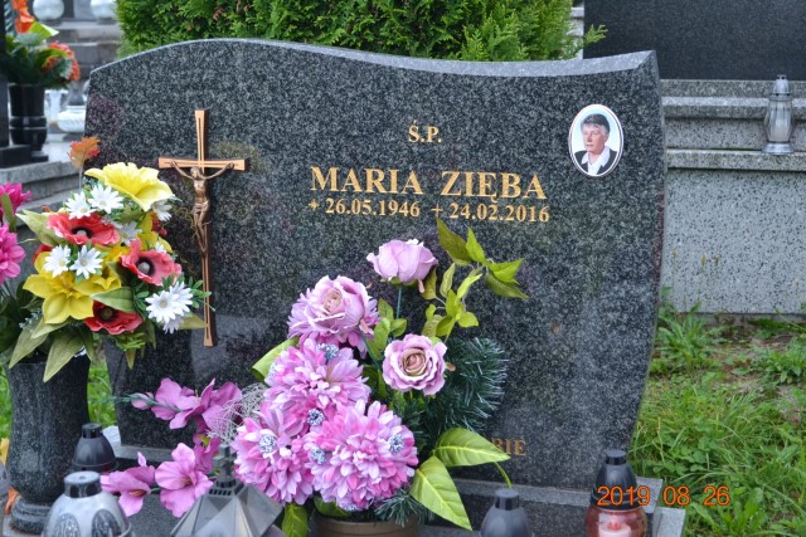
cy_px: 268
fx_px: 1276
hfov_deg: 35.0
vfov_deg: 23.8
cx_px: 403
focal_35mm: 57
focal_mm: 38
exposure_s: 1/60
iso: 1250
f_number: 5
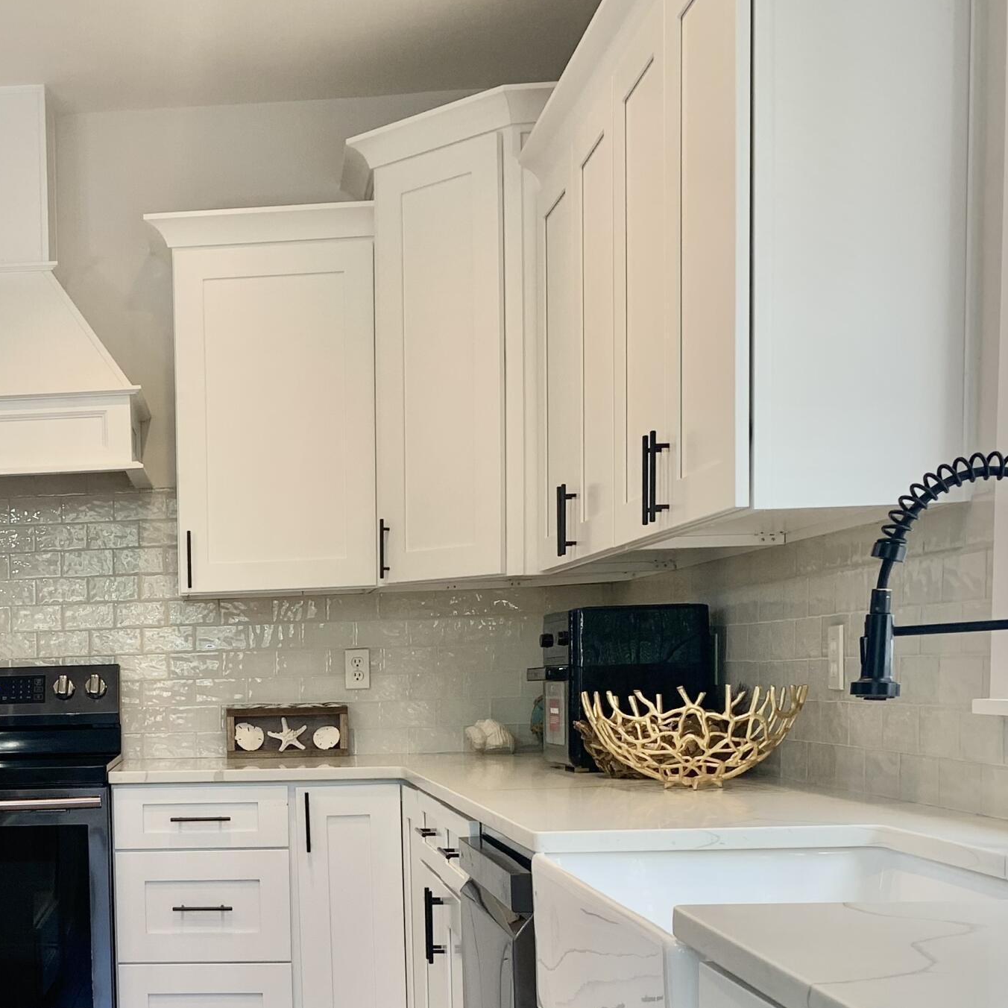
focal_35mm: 51
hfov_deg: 31.6
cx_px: 76
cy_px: 796
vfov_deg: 32.5
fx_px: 1680
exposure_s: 1/60
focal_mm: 4.25
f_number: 1.8
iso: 50
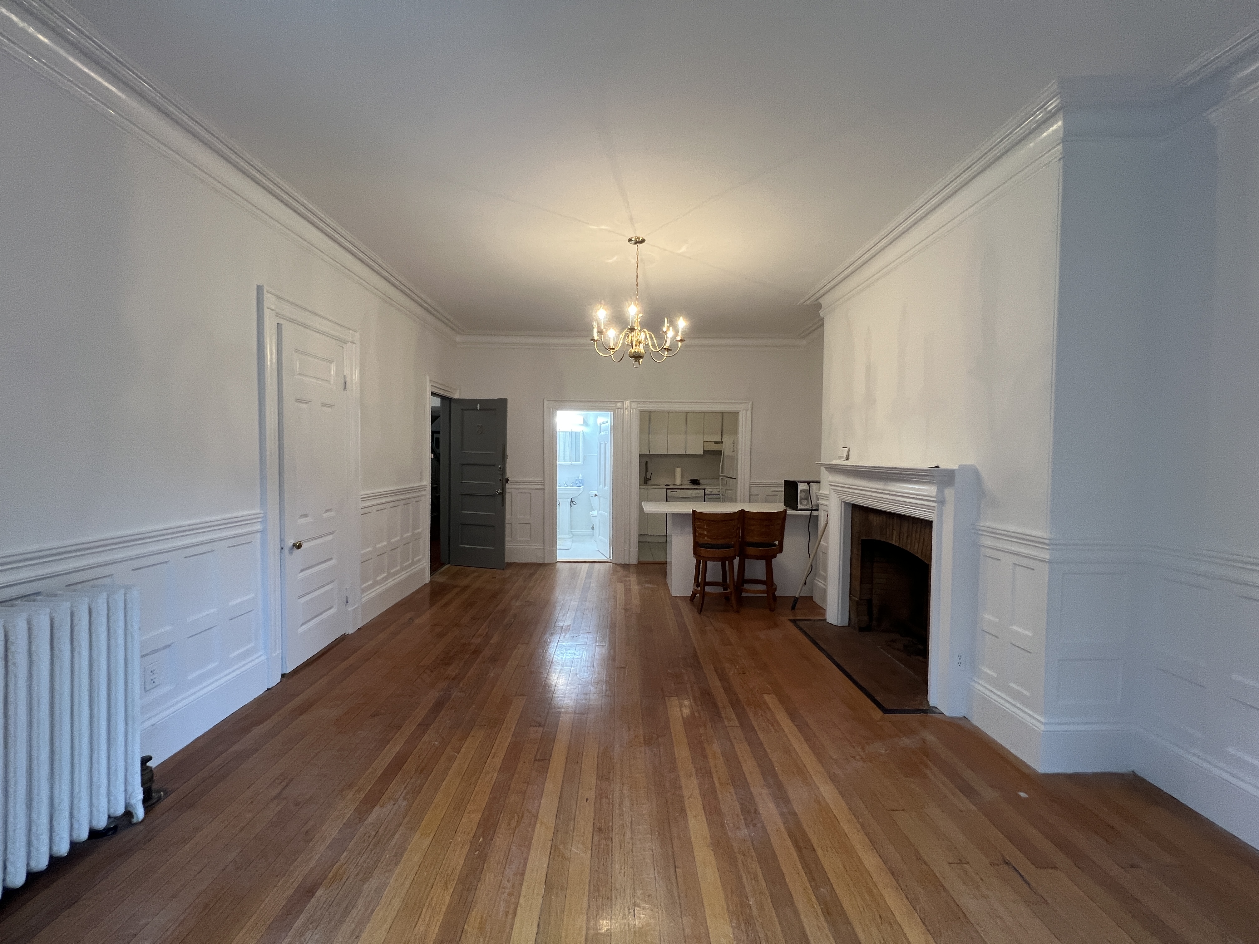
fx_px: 473
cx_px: 630
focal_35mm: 13
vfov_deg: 89.9
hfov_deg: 106.2
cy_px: 472
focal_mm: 1.57
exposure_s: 1/60
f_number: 1.8
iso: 160
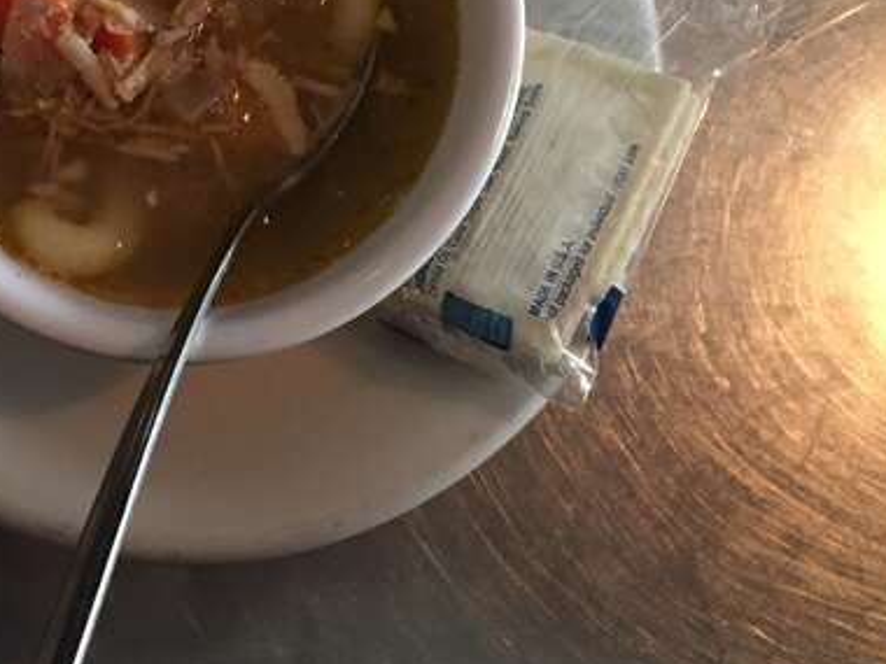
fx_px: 1561
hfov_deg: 31.1
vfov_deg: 23.6
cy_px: 126
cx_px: 208
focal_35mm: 61
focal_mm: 4.15
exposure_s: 1/20
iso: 250
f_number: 2.2
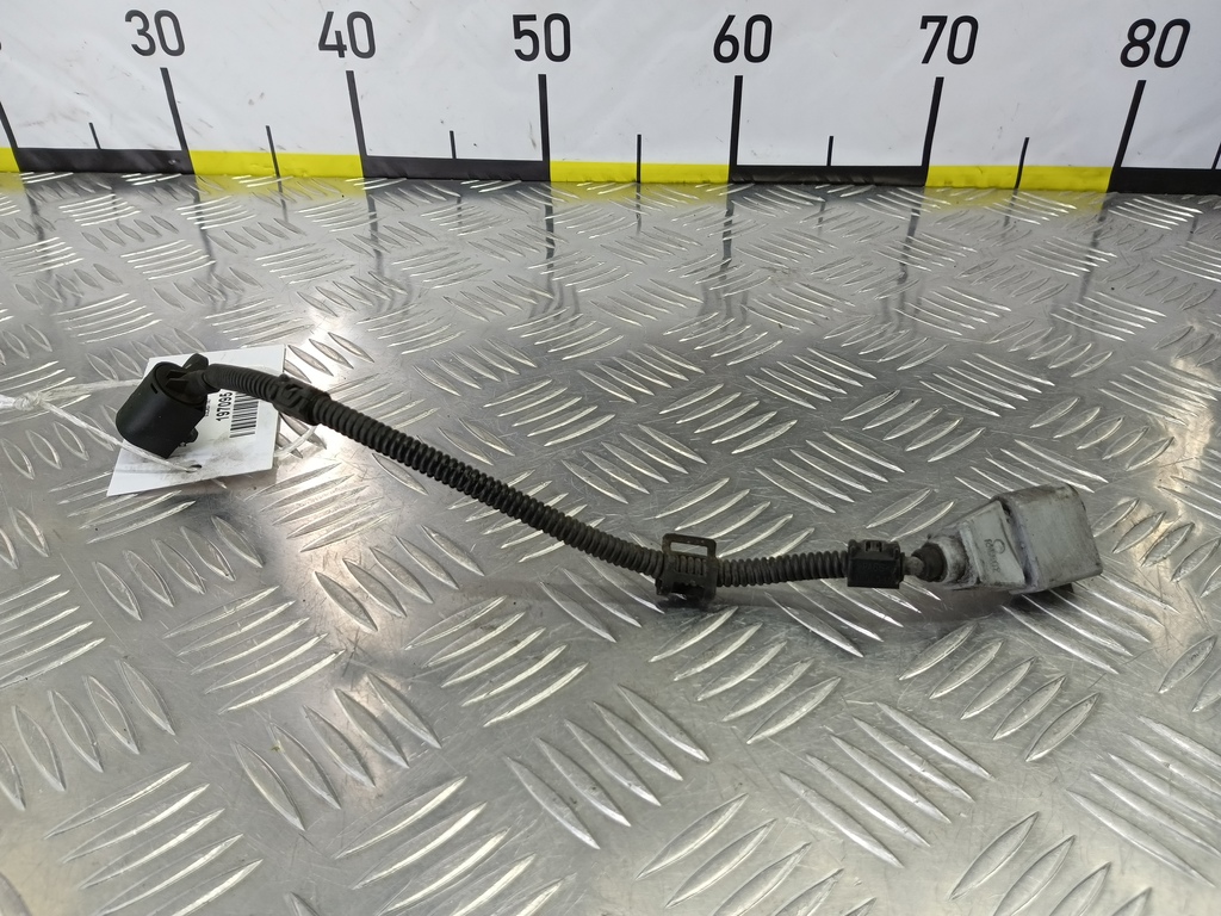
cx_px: 610
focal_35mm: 23
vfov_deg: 58.9
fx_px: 811
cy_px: 458
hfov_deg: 73.9
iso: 132
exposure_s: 1/50
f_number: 1.6
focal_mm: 4.11
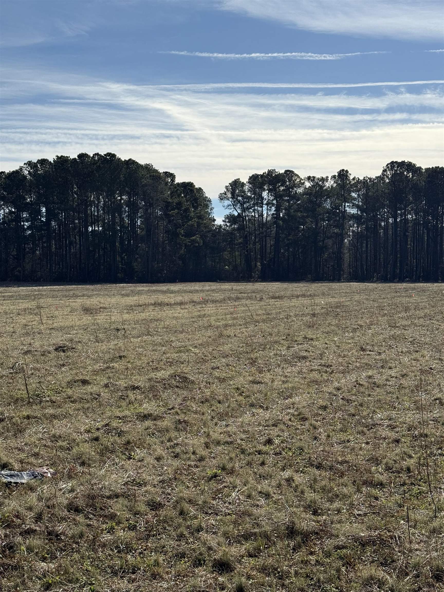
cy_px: 296
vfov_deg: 39.7
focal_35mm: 48
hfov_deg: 30.3
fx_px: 821
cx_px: 222
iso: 64
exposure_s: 1/11364
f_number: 1.78
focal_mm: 6.76
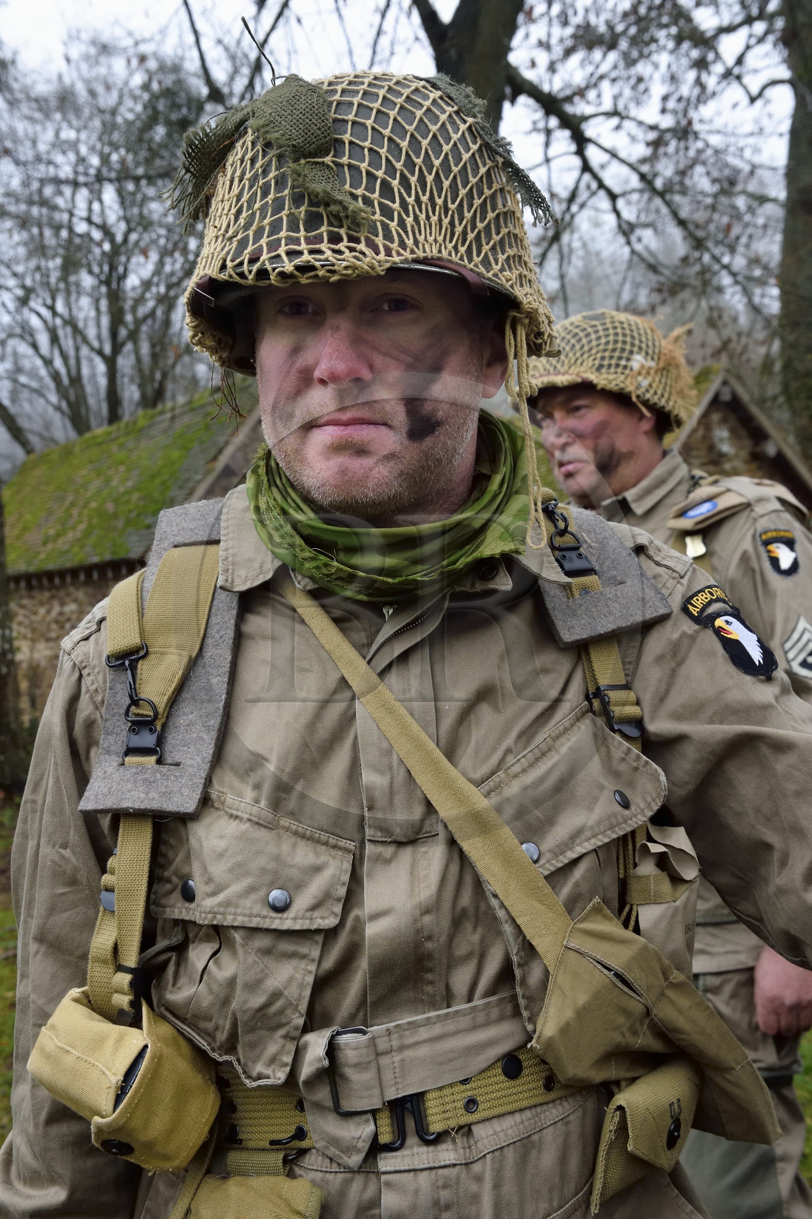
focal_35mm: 46
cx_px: 406
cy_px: 610
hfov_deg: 29.2
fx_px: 1558
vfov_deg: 42.8
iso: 1600
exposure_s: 1/100
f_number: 11
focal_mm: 46
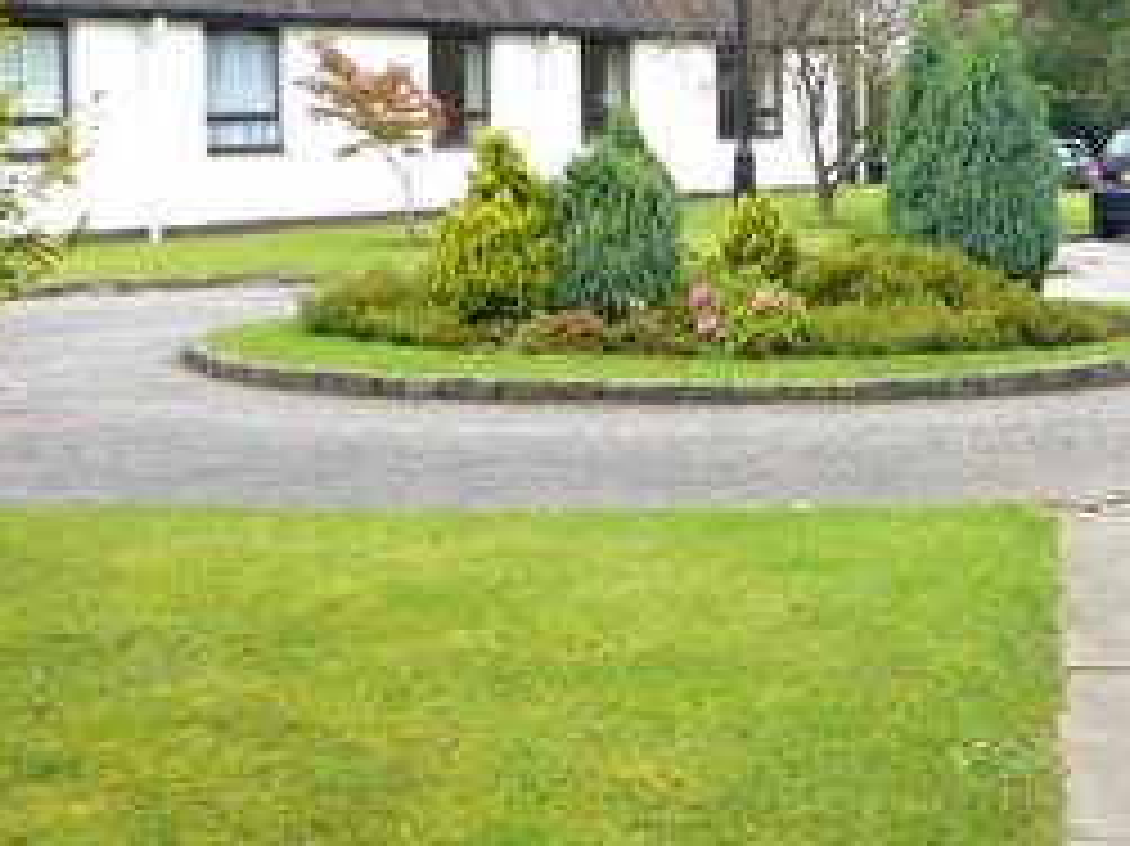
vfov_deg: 21.8
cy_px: 299
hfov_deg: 27.1
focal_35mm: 67
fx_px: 2186
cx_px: 1171
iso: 100
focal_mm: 4.3
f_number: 3.3
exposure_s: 1/60
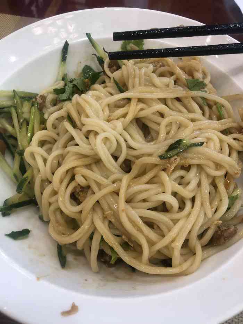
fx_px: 262
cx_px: 122
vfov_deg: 63.4
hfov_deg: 49.8
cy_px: 162
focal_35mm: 28
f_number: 1.8
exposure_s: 1/25
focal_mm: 4
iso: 32
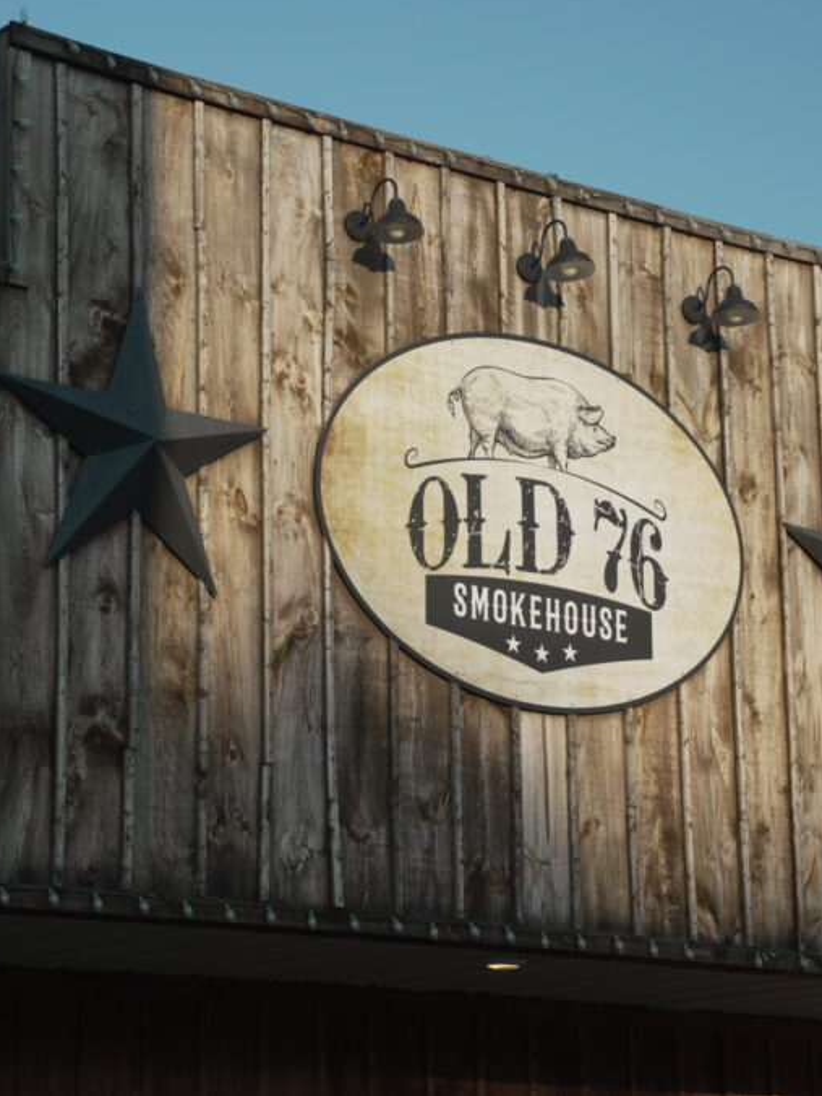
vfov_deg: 19.3
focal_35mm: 102
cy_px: 543
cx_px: 438
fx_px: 3229
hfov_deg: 14.5
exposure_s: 1/125
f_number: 5.6
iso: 125
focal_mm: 70
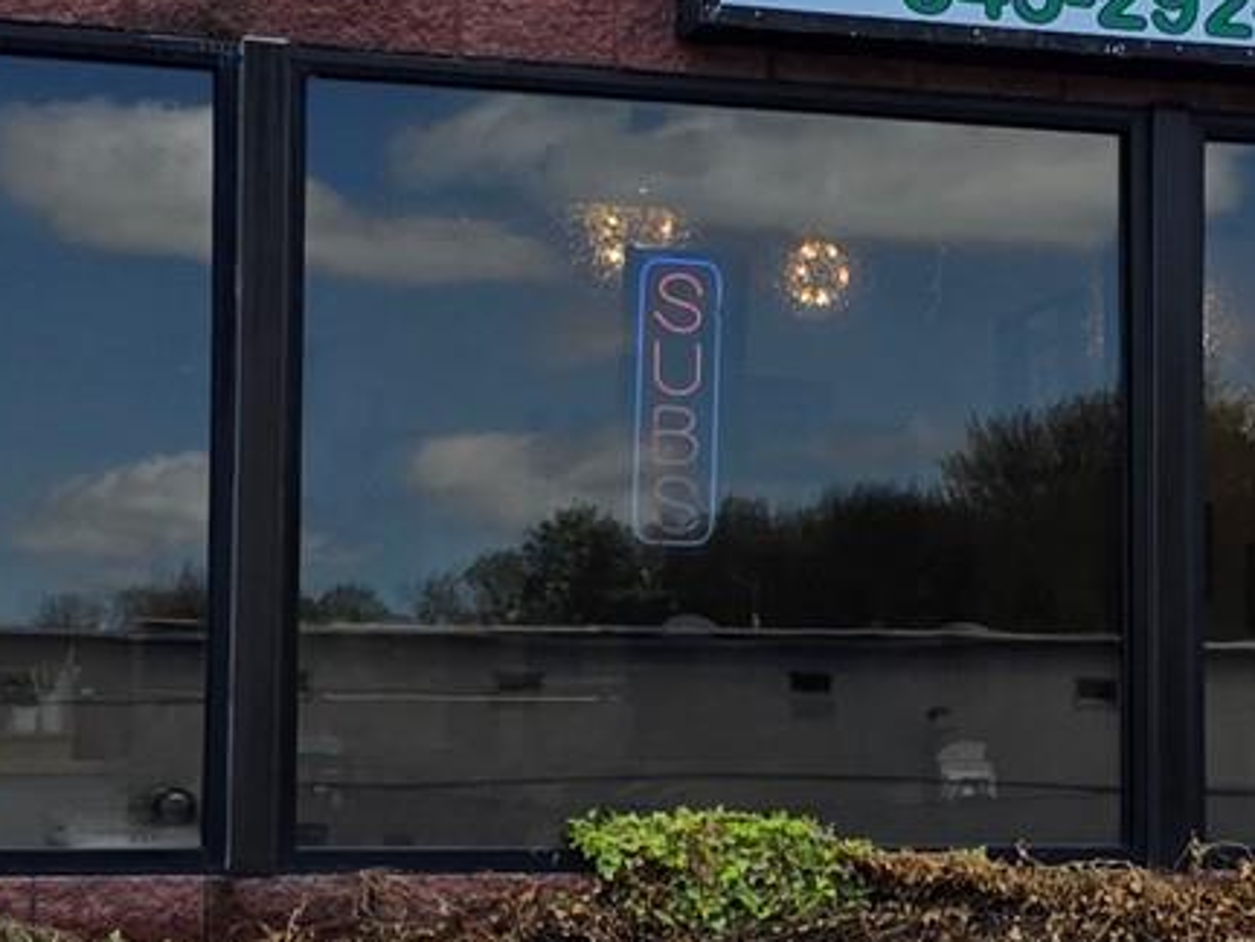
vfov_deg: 13.6
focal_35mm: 109
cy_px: 451
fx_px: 3952
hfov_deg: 17.9
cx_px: 988
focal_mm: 6.3
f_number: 1.7
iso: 80
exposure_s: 1/6150
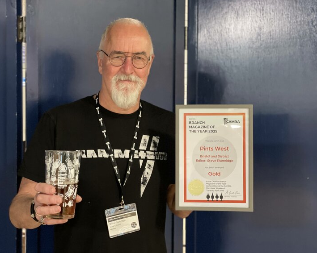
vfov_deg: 27.6
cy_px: 127
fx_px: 516
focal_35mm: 55
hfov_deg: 34.2
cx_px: 163
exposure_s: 1/20
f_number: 2
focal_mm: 6
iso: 500
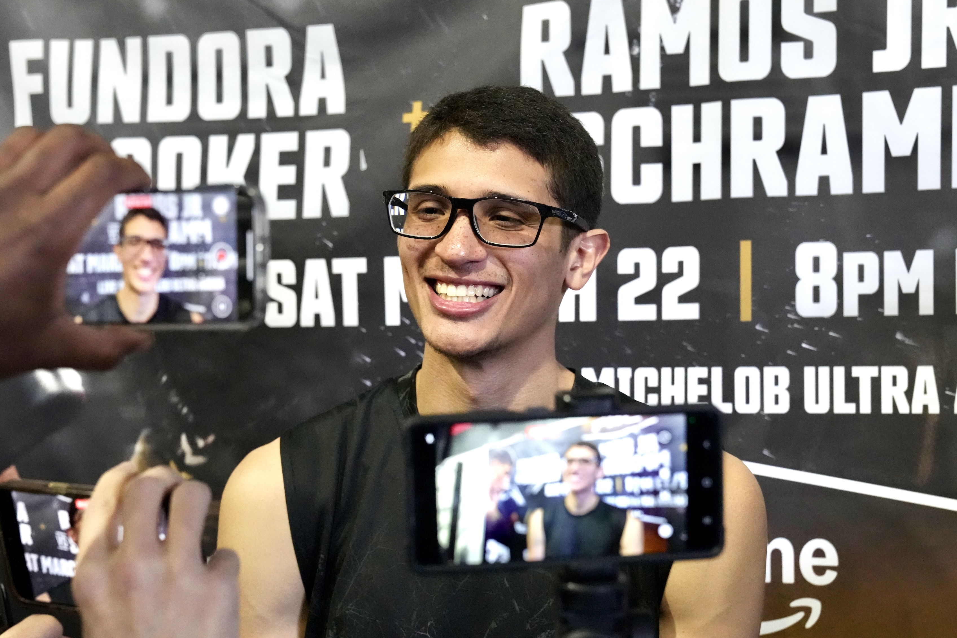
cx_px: 475
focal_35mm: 57
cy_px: 380
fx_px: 1515
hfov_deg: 35.1
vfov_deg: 23.7
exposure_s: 1/800
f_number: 4.5
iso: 10000
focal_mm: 46
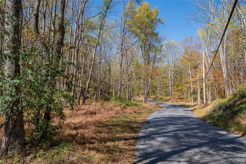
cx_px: 123
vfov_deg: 44.2
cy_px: 82
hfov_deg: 62.8
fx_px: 201
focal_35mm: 30
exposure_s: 1/160
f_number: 6.3
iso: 100
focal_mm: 29.5
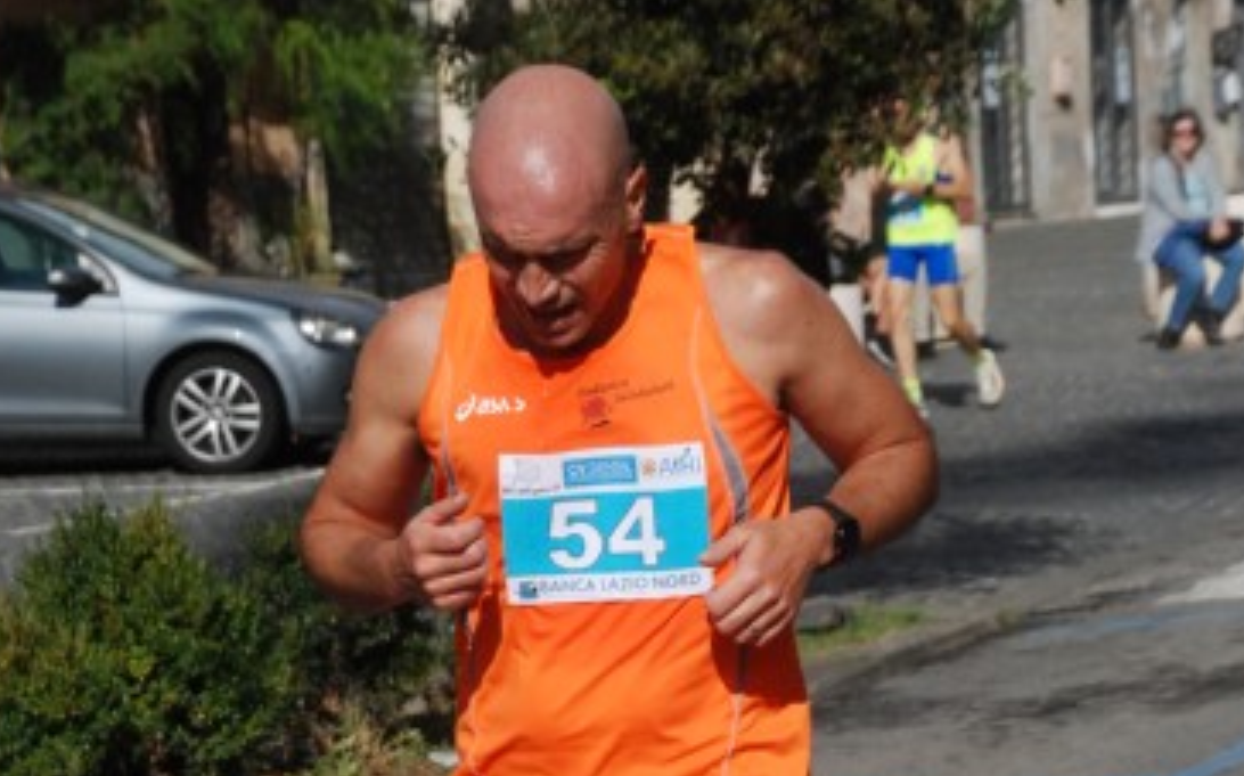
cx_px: 590
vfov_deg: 7.4
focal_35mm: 177
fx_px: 5997
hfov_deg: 11.8
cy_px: 800
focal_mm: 70
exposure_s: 1/2000
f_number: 9
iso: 1000
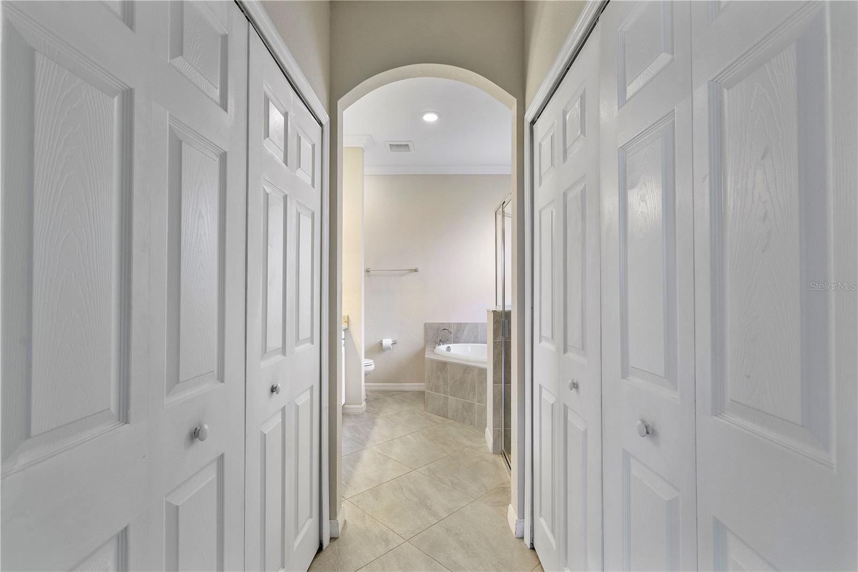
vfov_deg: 73.7
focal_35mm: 16
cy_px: 286
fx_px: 381
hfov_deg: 96.7
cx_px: 429
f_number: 8
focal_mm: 16
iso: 500
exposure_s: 1/20
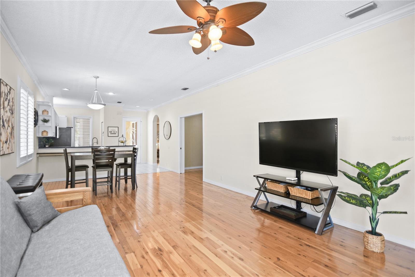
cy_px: 138
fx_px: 184
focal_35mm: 16
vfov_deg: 73.7
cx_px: 208
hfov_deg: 96.7
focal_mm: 11
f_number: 2.8
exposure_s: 1/5
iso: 100
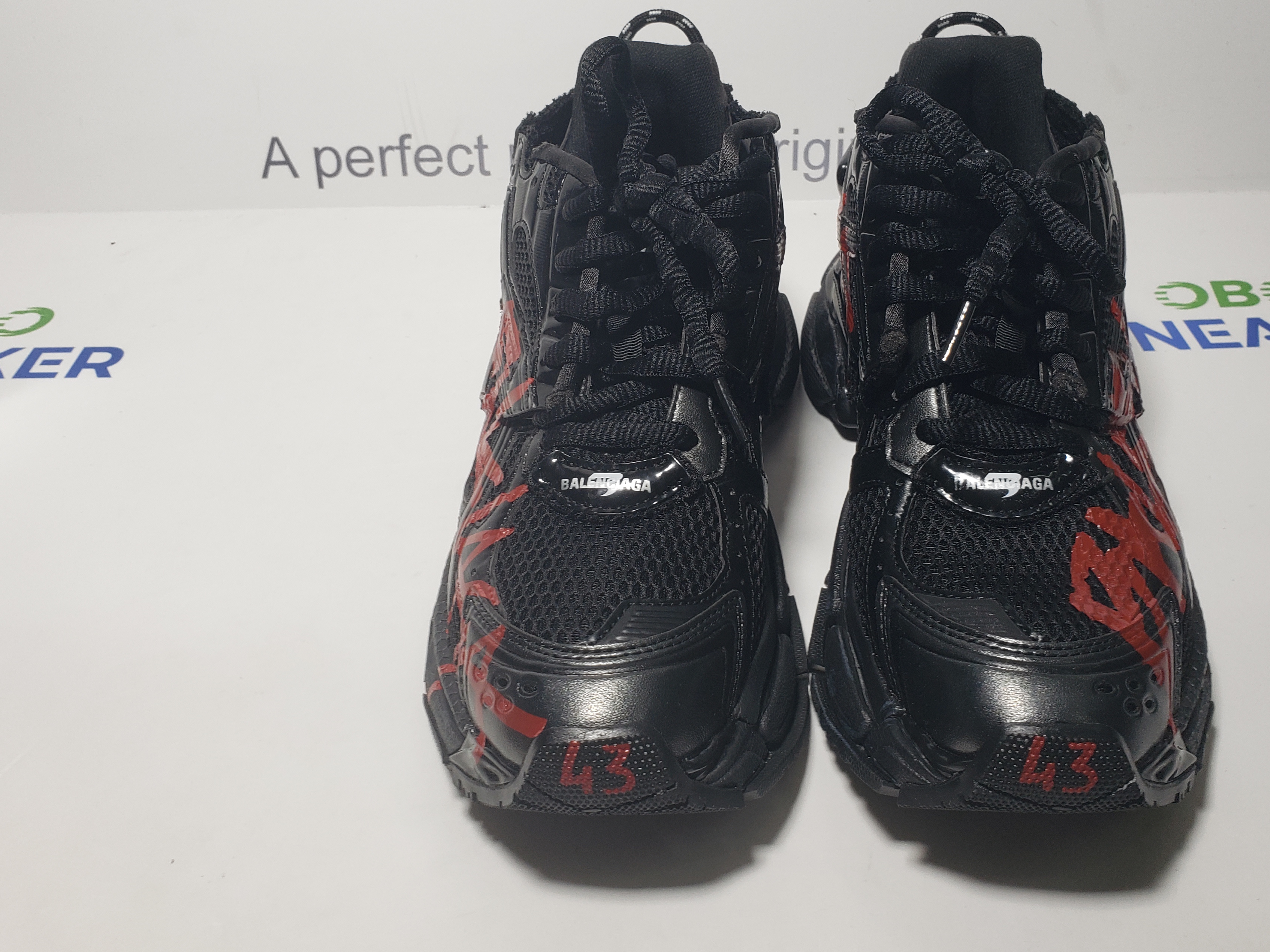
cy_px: 422
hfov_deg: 58.3
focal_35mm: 31
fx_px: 1137
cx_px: 695
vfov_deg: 45.4
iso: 50
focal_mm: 4.3
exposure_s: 1/160
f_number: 2.4
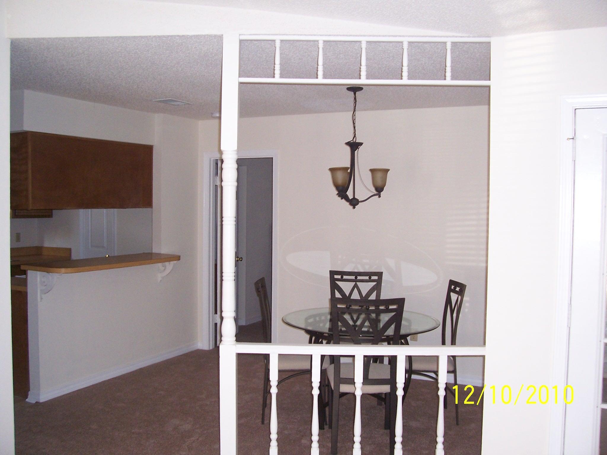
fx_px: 596
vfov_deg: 41.8
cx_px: 304
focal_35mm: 34
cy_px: 228
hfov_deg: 54.0
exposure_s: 1/60
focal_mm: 5.6
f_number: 2.7
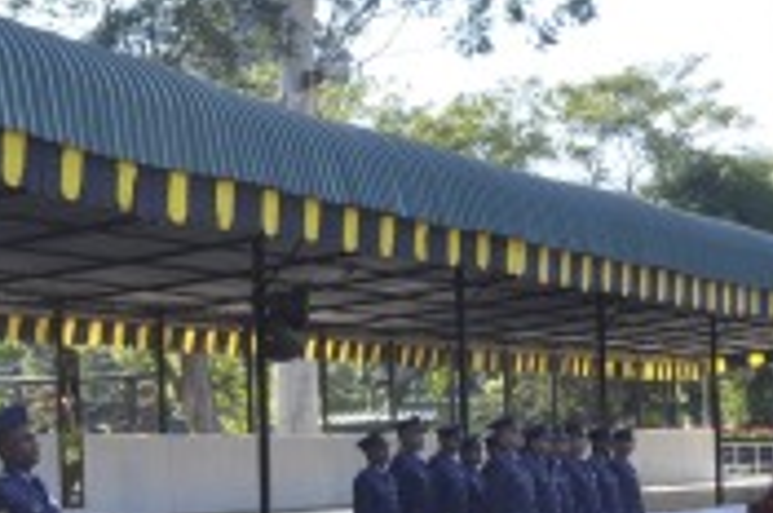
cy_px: 332
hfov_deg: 15.4
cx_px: -159
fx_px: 2759
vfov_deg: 10.6
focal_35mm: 129
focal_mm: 25
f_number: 13
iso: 500
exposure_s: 1/100
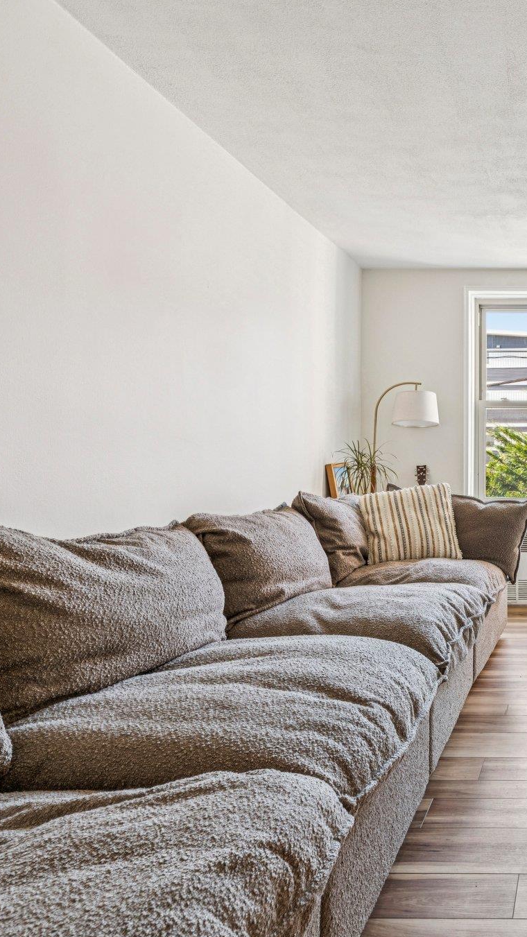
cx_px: 580
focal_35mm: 27
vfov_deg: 69.9
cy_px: 469
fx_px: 671
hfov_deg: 36.3
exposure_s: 1/8
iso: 250
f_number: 8
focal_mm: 17
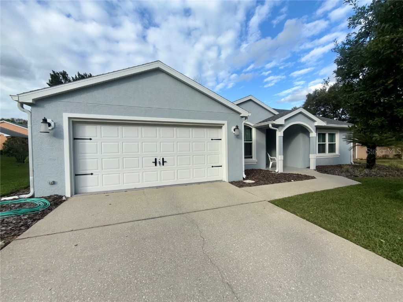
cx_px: 202
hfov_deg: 102.1
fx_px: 163
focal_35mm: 14
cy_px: 151
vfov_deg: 85.7
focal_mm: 2.22
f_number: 2.2
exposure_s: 1/770
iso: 16
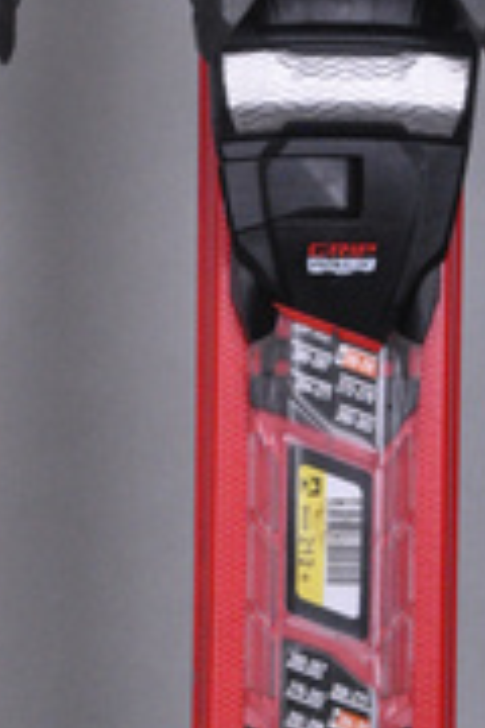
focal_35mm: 300
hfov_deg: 4.6
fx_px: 6062
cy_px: 631
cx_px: 87
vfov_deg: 6.9
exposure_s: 1/125
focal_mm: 80
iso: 3200
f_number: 9.5
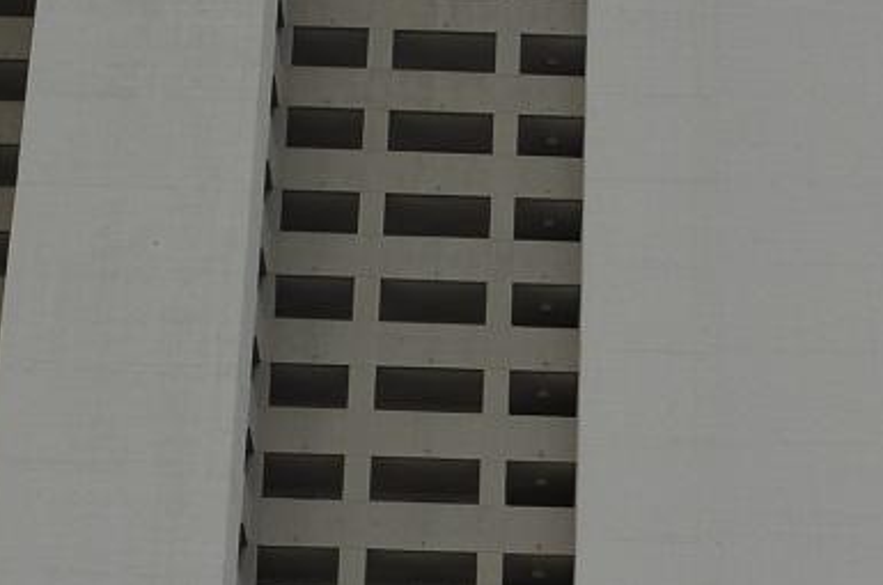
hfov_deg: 21.2
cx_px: 550
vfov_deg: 13.8
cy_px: 670
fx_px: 2350
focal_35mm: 96
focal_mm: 20
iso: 100
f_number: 9
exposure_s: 1/320
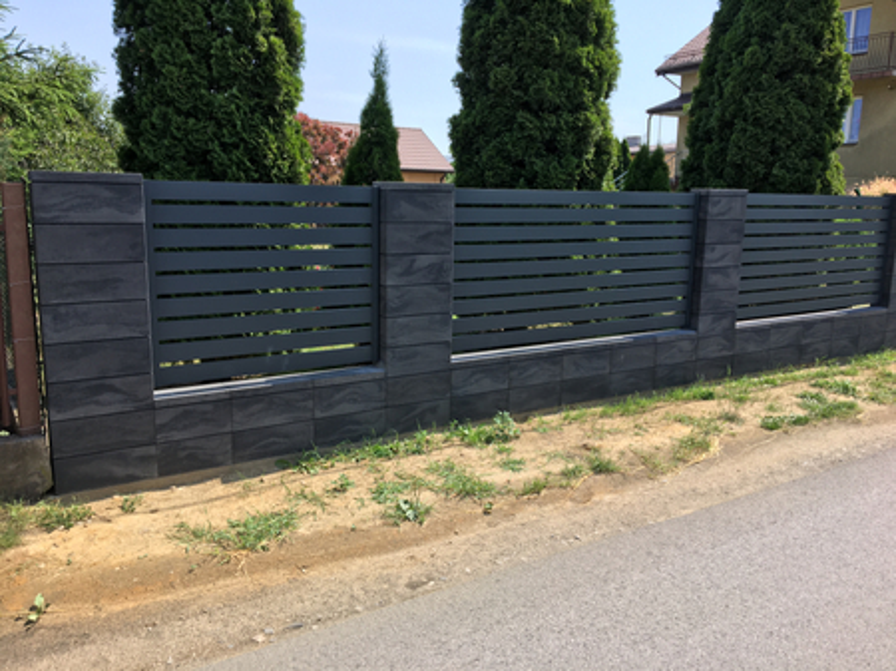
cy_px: 336
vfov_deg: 48.2
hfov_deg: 61.7
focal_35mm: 29
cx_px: 448
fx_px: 750
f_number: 2.2
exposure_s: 1/769
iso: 25
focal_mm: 4.15
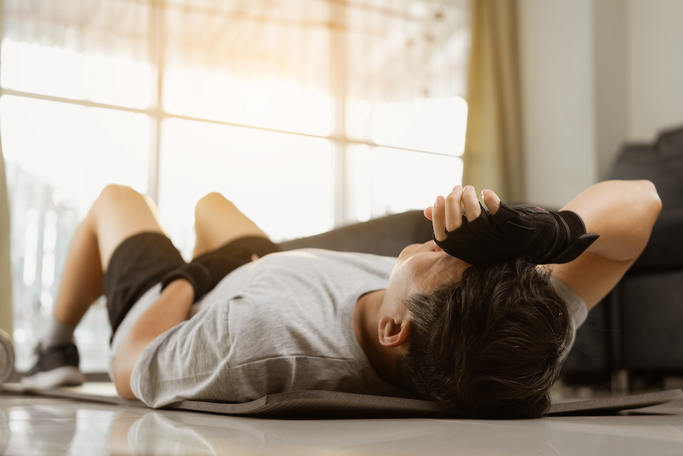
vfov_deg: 25.8
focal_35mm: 52
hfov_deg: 37.8
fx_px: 996
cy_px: 228
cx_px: 342
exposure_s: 1/160
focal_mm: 35
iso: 100
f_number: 1.8
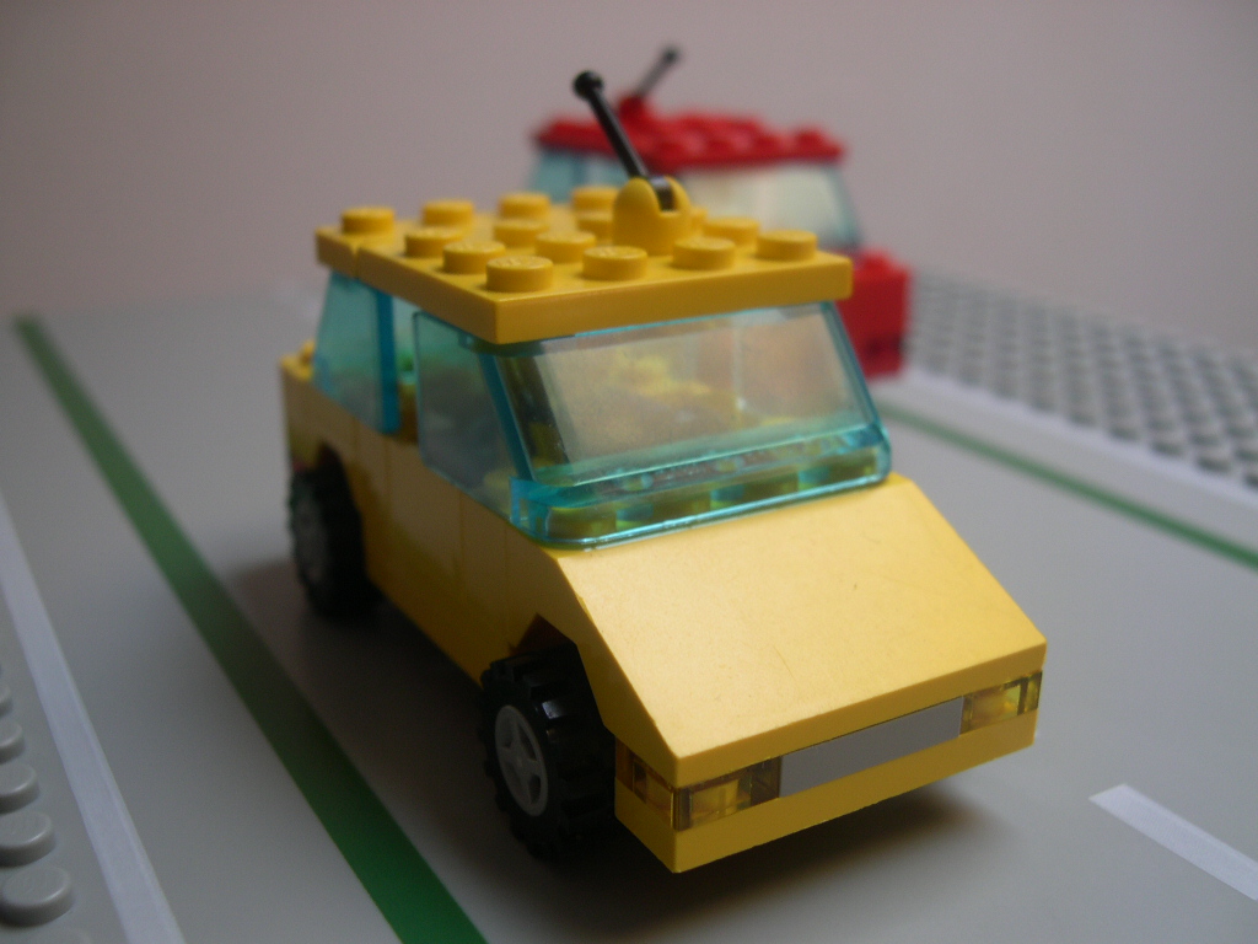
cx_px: 629
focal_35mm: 38
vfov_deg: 37.7
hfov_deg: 49.0
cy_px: 472
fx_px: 1381
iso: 100
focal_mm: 8
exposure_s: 1/60.2
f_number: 2.8
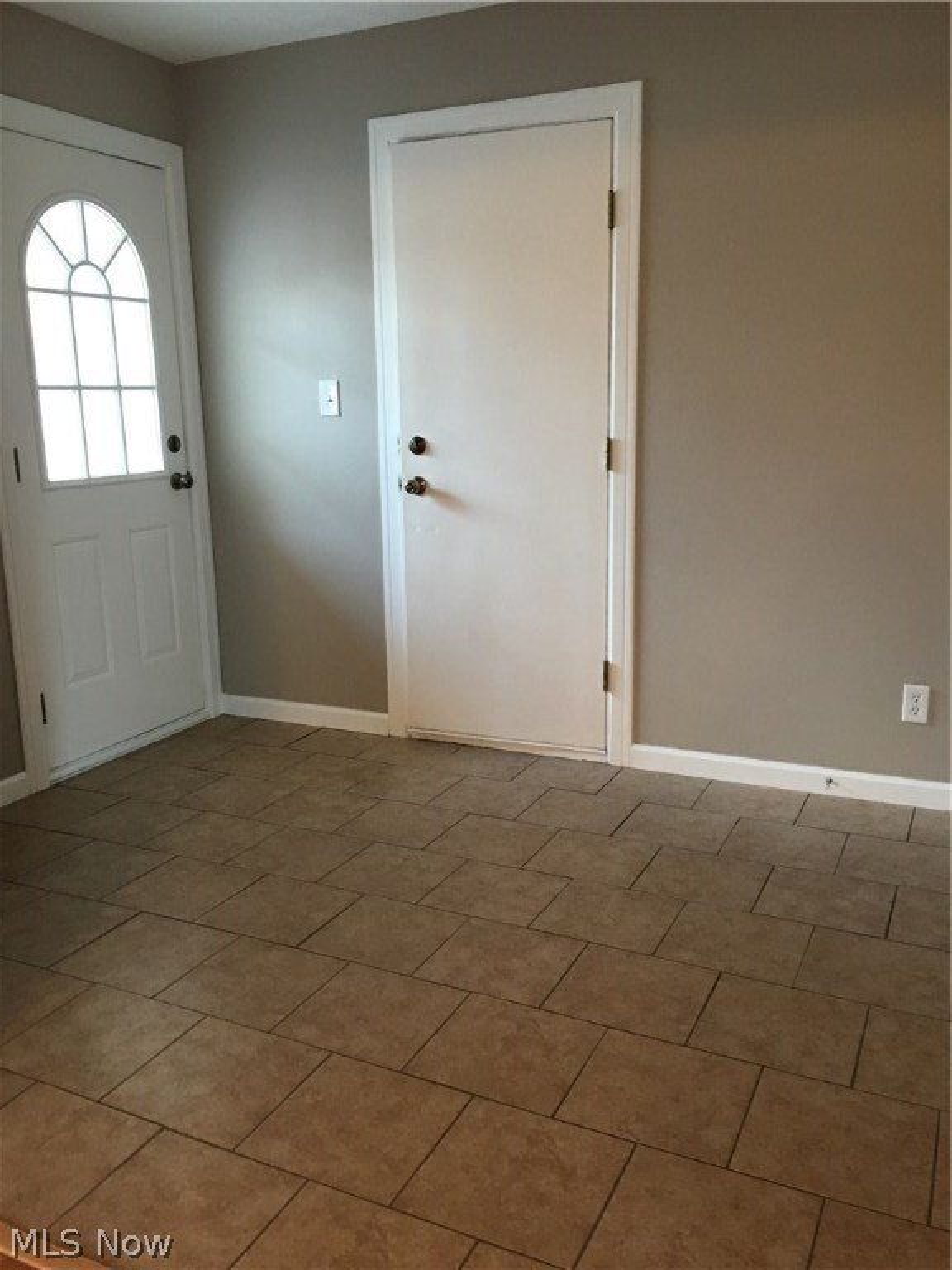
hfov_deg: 48.2
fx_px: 1063
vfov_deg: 61.7
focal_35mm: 29
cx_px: 476
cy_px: 635
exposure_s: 1/15
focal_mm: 4.15
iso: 64
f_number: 2.2
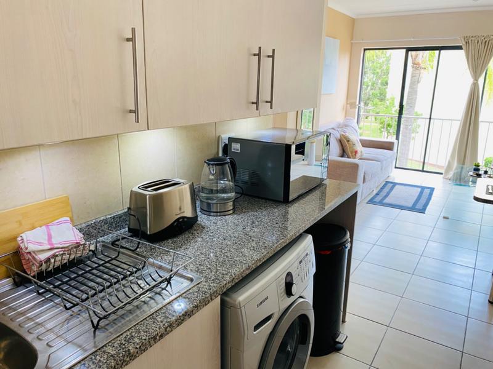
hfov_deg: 67.3
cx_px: 246
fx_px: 370
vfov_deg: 53.1
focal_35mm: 26
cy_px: 184
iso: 125
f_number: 1.8
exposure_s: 1/96
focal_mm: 4.25
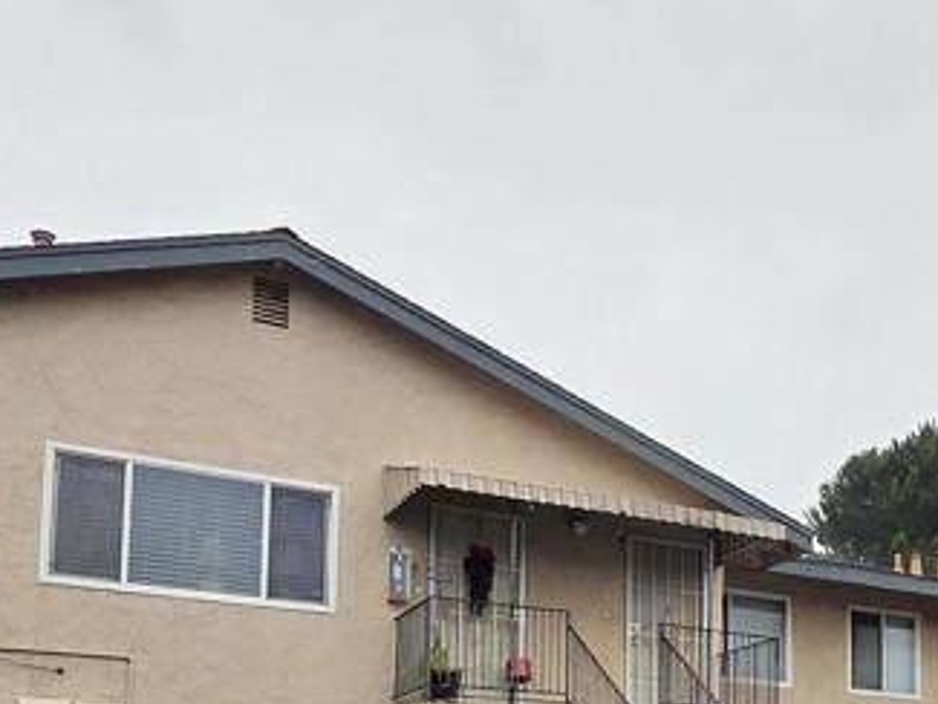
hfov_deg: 44.8
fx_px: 1111
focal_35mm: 41
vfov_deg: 31.5
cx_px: 658
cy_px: 759
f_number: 2.2
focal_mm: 2.2
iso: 80
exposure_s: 1/2000
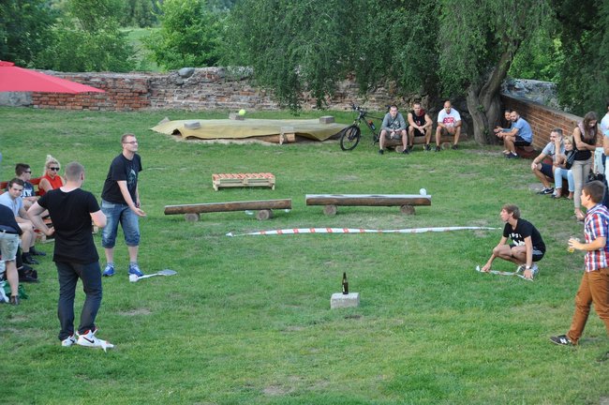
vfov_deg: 14.0
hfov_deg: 20.9
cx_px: 304
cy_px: 202
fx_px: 1648
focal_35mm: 98
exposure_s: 1/125
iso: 250
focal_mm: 65
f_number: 5.6
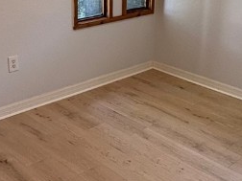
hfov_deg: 33.8
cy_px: 54
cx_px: 130
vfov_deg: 25.5
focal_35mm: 57
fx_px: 398
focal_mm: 2.22
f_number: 2.2
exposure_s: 1/60
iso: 160
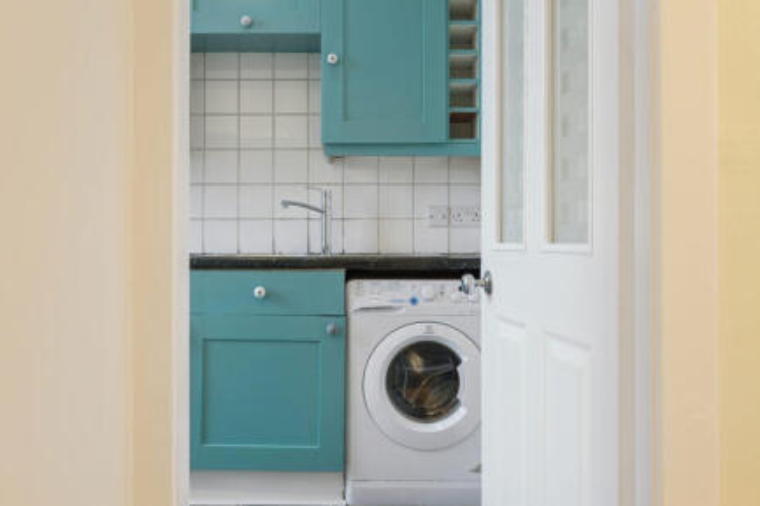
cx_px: 360
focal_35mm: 33
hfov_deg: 57.2
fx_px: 696
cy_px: 233
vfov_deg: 39.9
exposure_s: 1/30
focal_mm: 20
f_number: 3.5
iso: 500
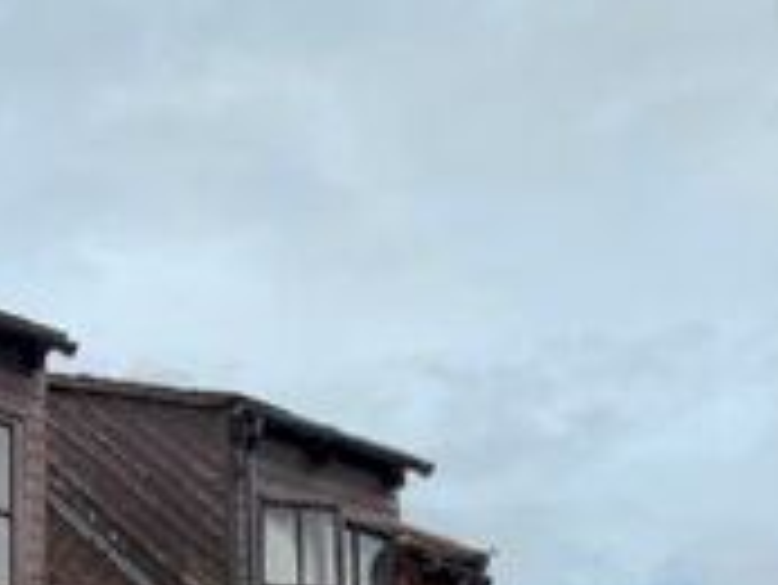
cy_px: 1069
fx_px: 2362
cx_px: 117
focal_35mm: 105
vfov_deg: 12.8
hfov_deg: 18.5
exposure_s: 1/1880
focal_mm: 4.25
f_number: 1.8
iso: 25
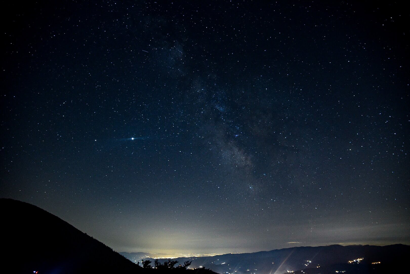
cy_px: 137
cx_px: 205
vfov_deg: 53.1
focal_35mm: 24
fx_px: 273
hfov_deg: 73.7
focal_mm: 24
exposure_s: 20
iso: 2500
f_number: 4
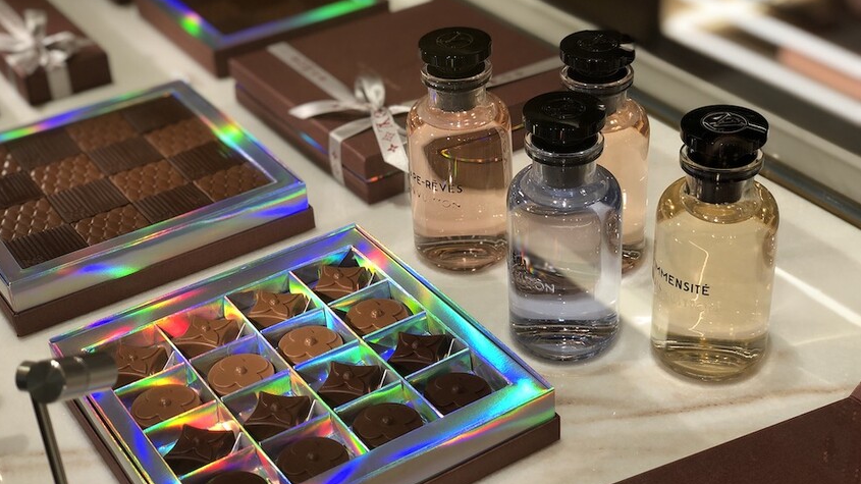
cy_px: 266
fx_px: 1301
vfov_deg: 21.1
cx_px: 429
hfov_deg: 36.6
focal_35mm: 57
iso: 20
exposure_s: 1/59
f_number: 2.4
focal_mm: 6
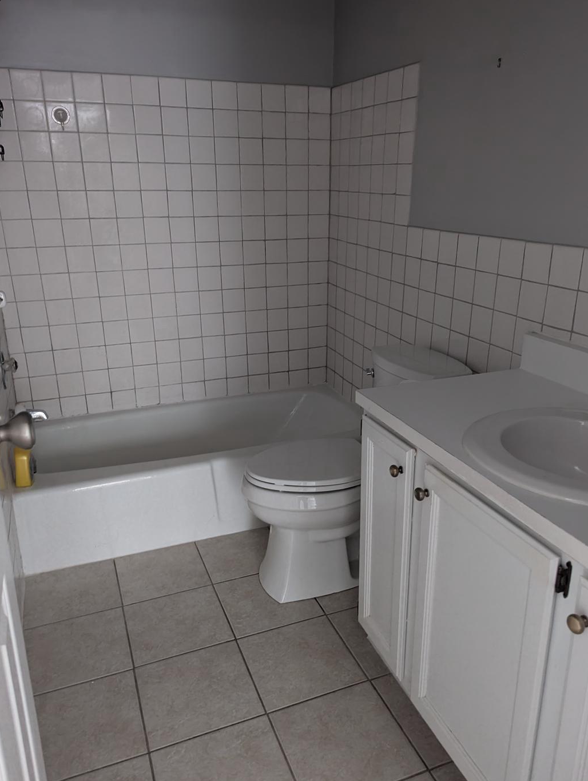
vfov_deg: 65.2
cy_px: 411
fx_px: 610
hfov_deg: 51.4
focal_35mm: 27
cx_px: 309
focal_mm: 6.81
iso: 2117
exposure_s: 1/23.8
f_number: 1.85
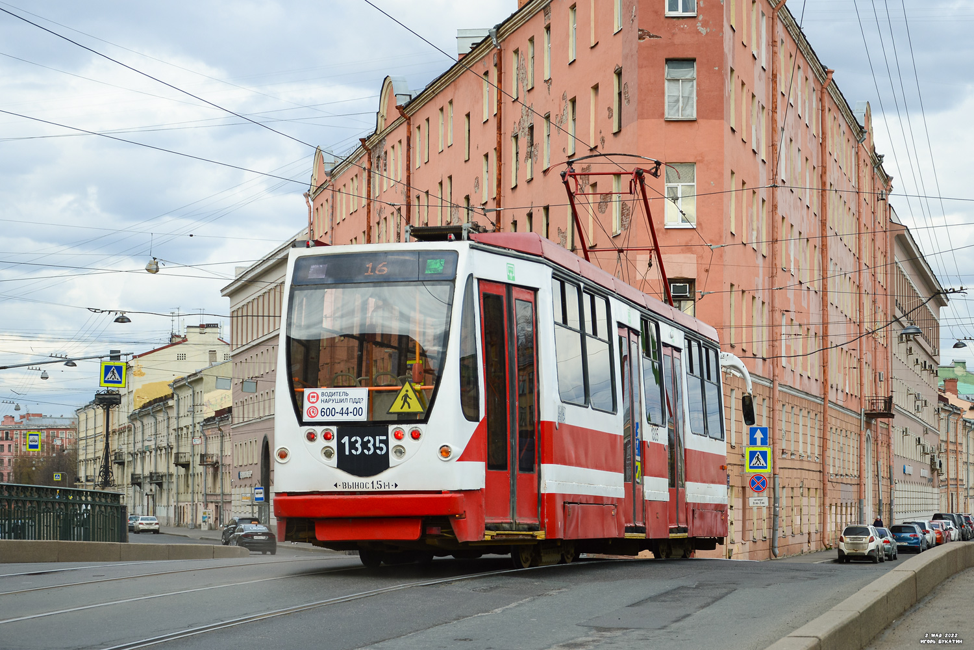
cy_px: 325
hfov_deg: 27.0
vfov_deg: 18.2
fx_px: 2029
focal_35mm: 75
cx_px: 487
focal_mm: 50
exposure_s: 1/400
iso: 200
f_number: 5.6
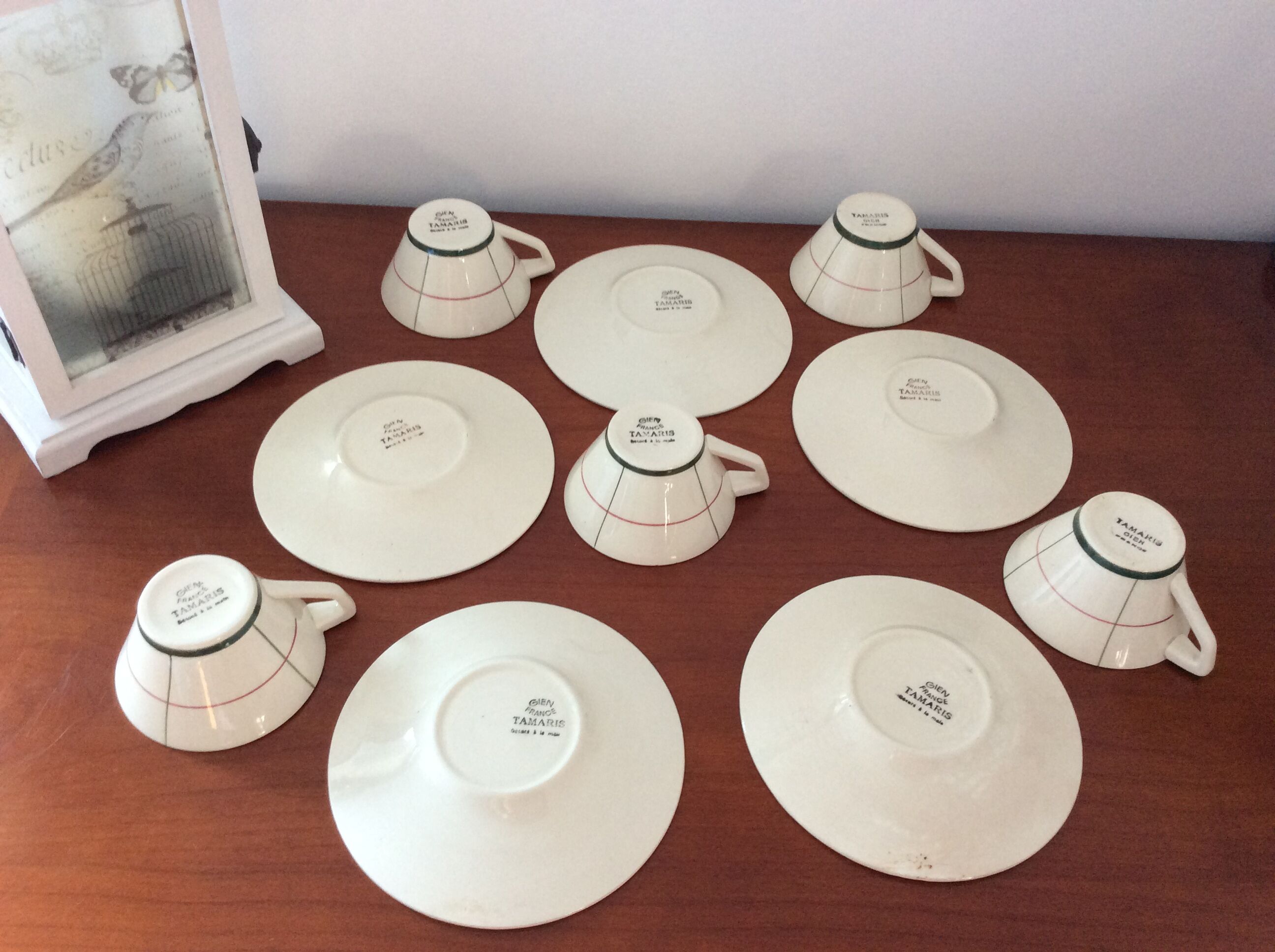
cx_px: 638
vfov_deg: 44.1
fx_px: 1177
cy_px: 476
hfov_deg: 56.9
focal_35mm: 32
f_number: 2.4
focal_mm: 3.3
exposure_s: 1/24
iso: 100
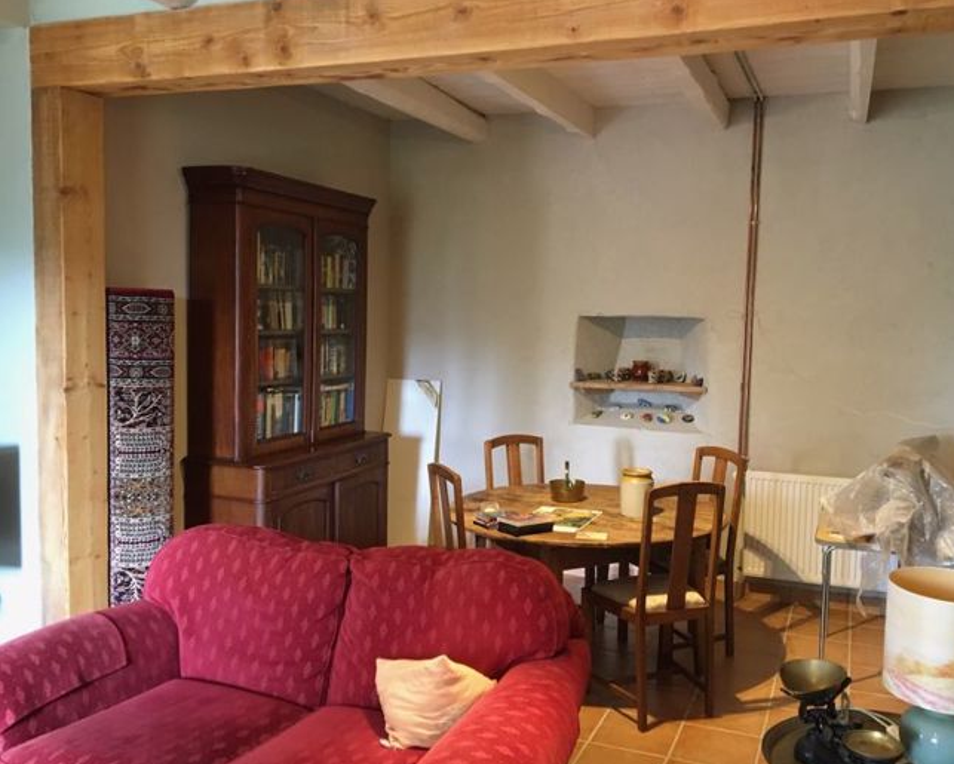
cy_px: 383
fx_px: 876
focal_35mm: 31
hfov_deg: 57.1
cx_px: 522
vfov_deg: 47.1
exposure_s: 1/20
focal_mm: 4.15
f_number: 2.2
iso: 200
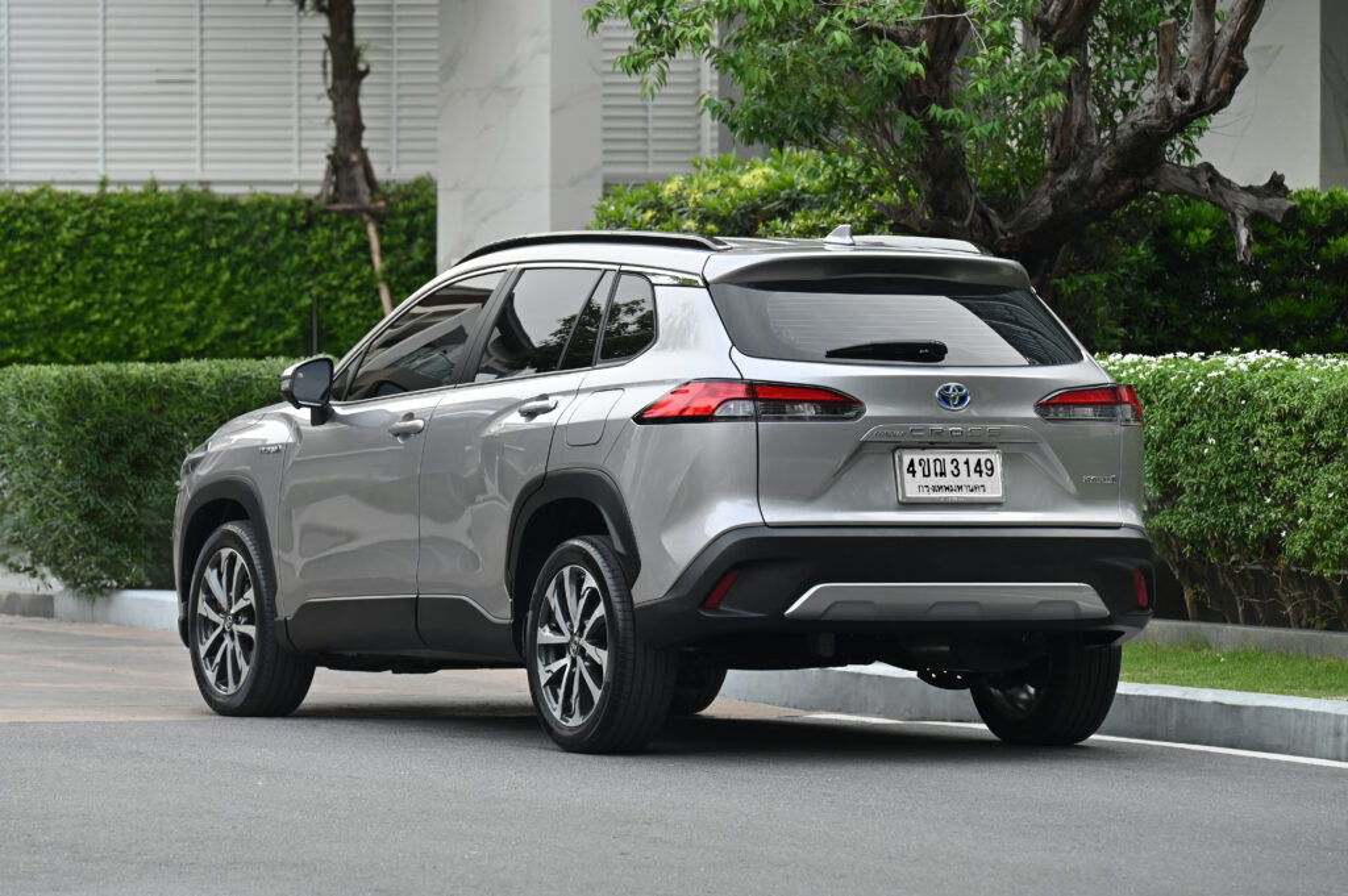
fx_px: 7483
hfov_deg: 10.3
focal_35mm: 200
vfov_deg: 6.9
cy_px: 448
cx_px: 674
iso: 400
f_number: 7.1
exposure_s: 1/160
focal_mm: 200
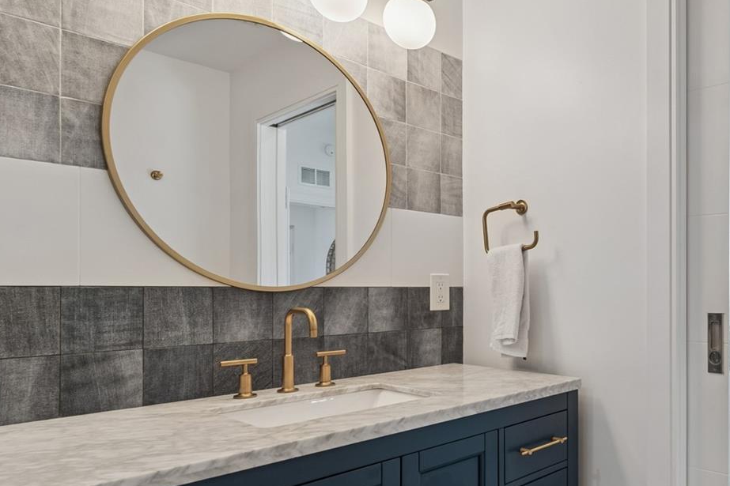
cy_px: 279
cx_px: 563
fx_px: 527
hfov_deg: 64.5
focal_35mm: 26
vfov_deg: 49.4
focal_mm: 10
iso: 100
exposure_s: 1/10
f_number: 7.1
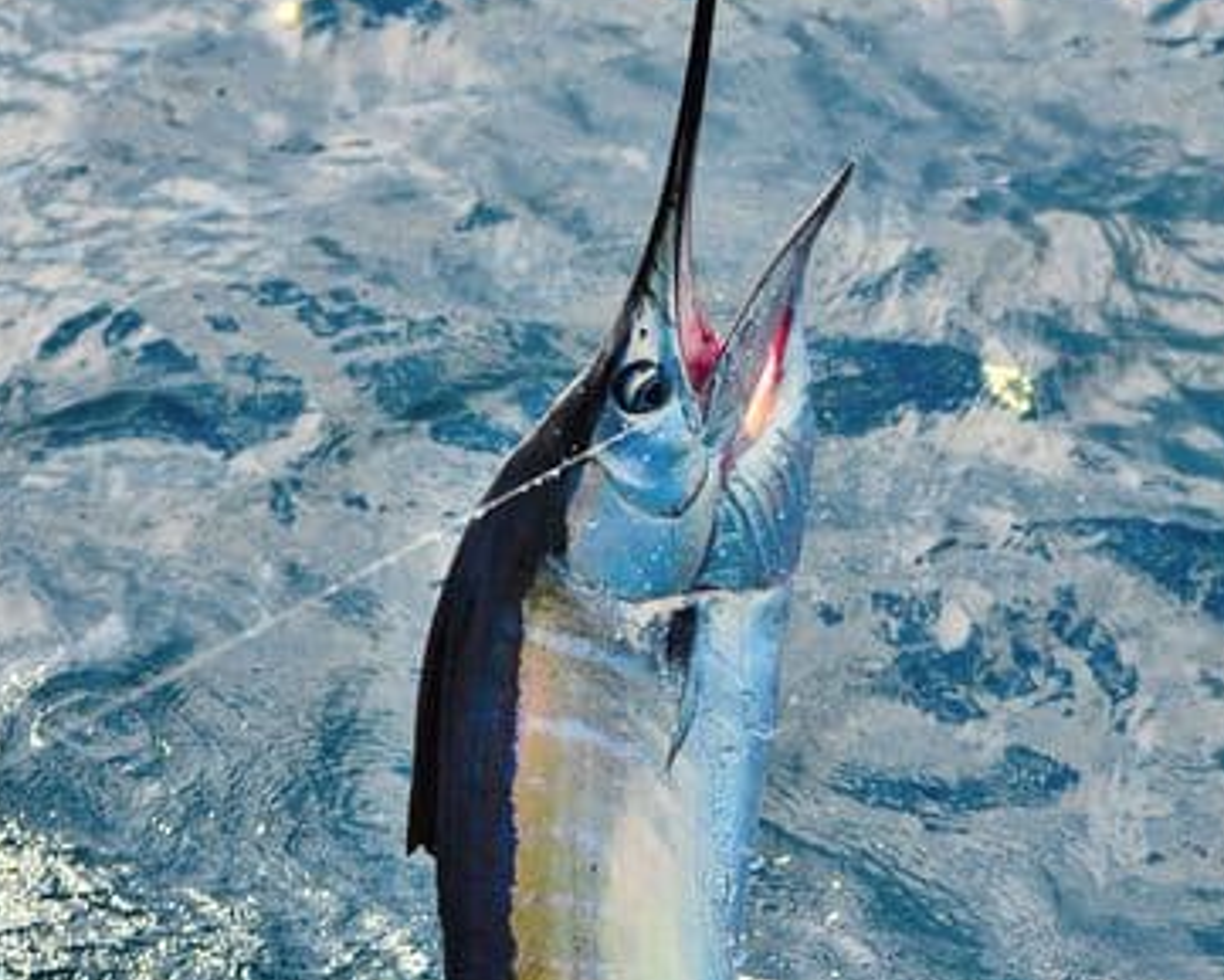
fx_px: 5906
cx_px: 595
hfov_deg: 11.8
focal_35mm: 163
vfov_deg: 9.5
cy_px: 639
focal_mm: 70
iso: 110
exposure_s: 1/1250
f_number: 4.5
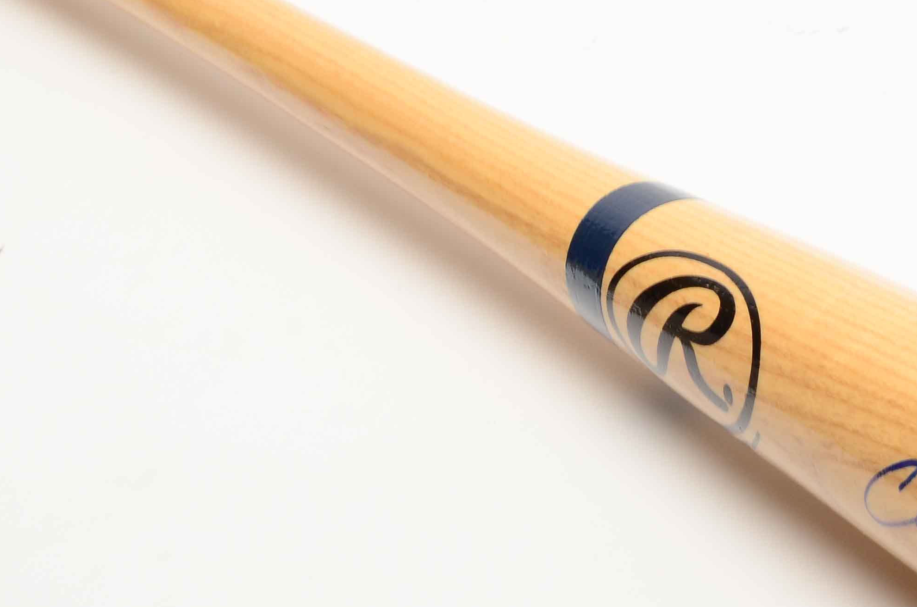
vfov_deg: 7.0
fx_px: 4931
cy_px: 413
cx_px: 827
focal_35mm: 194
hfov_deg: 10.6
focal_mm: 52
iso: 200
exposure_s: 1/160
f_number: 16
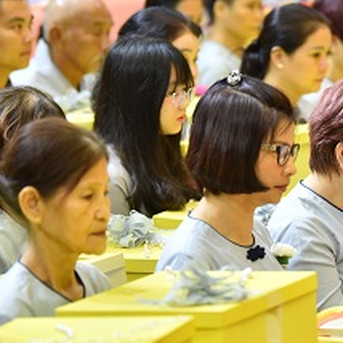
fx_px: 2489
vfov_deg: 7.9
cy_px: 185
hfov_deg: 7.9
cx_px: 322
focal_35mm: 222
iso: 2500
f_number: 2.8
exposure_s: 1/160
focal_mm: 112
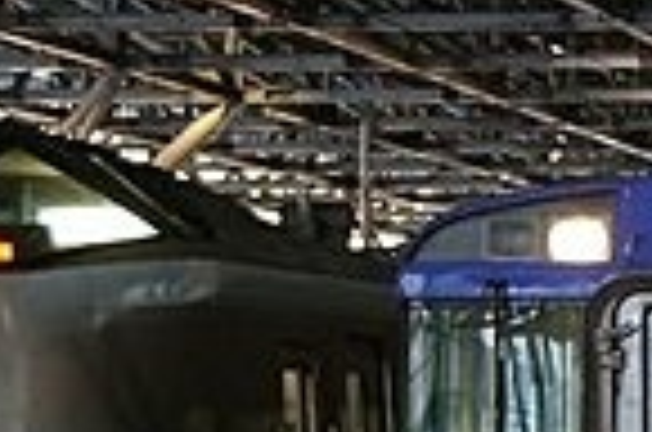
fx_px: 3266
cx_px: 1021
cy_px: 522
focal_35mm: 181
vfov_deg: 7.5
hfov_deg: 10.9
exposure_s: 1/25
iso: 400
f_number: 4
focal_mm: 35
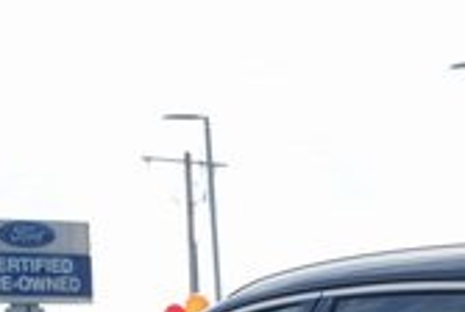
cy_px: 567
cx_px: 599
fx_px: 3118
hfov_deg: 8.4
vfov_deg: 5.6
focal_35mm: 241
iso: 100
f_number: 9
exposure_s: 1/125
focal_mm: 63
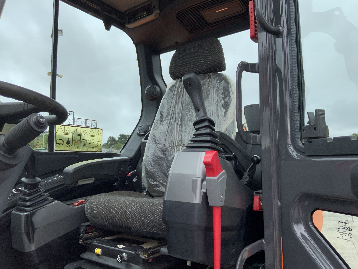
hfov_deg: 61.7
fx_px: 300
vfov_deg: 48.2
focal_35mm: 29
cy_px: 134
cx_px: 179
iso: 16
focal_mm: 3
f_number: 1.8
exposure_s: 1/495
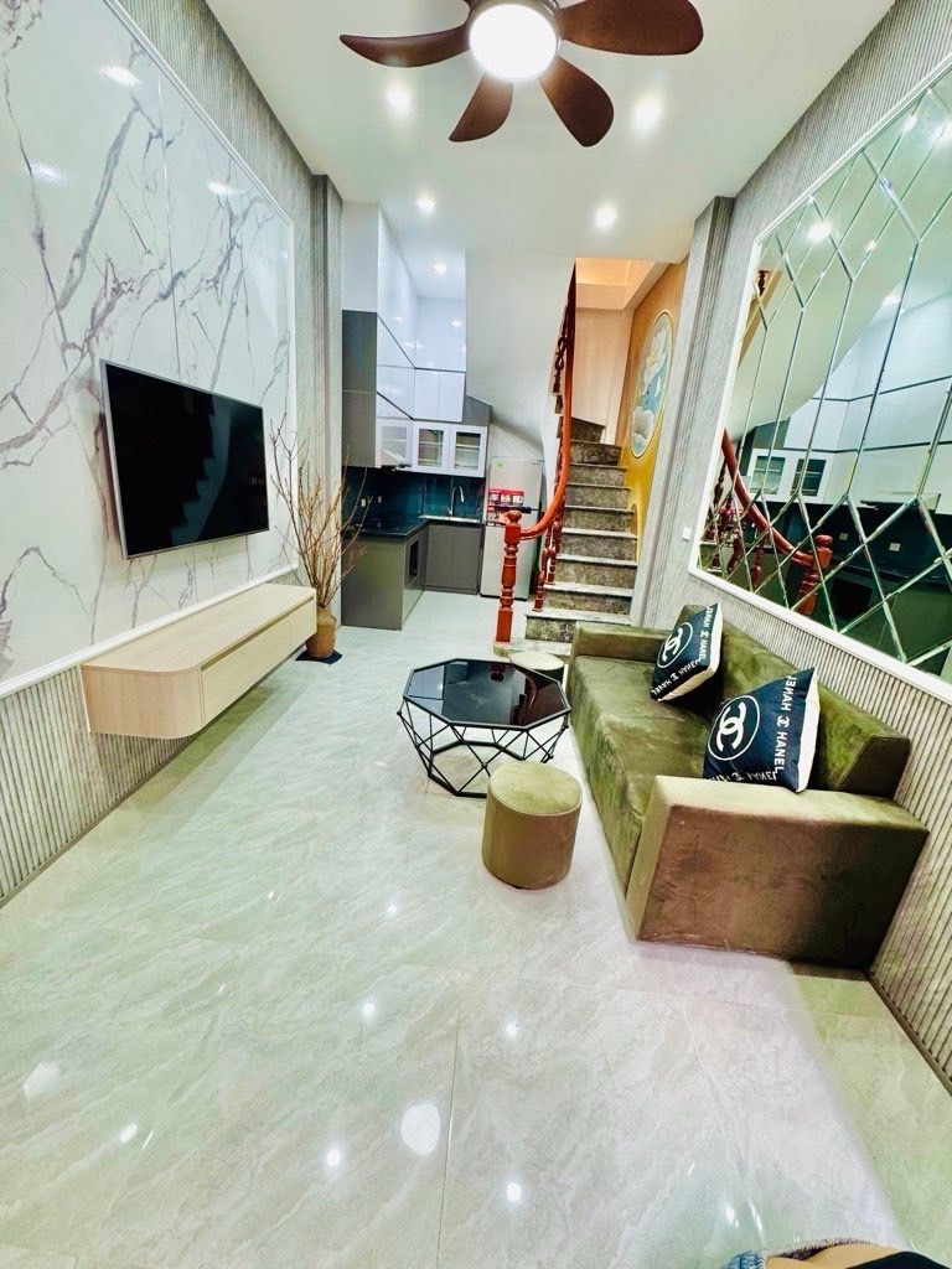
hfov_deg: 85.7
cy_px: 634
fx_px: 513
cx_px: 476
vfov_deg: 102.1
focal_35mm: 14
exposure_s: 1/50
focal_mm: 2.22
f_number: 2.2
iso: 200
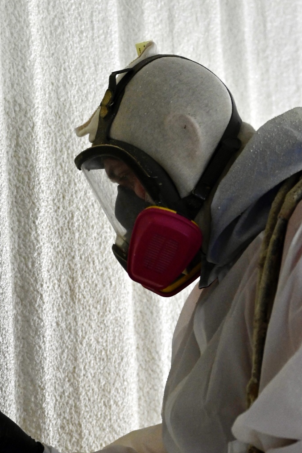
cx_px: 82
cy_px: 339
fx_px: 1987
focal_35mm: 158
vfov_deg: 13.0
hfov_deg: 8.7
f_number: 2.8
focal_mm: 66
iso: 2000
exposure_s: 1/500
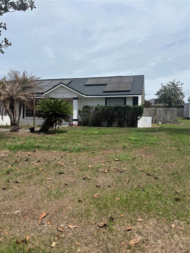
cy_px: 126
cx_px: 95
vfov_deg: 67.3
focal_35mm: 26
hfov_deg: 53.1
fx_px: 190
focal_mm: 5.96
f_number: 1.6
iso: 50
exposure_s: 1/5348
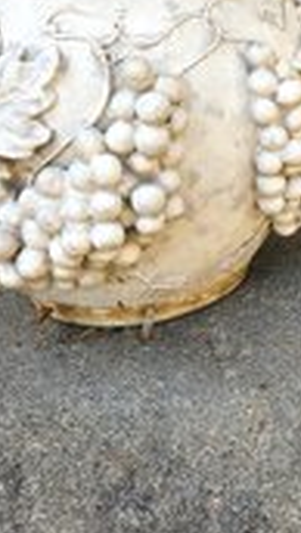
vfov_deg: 40.5
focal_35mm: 50
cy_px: 153
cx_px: 343
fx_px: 708
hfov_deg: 22.5
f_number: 1.8
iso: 40
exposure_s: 1/444
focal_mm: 5.4
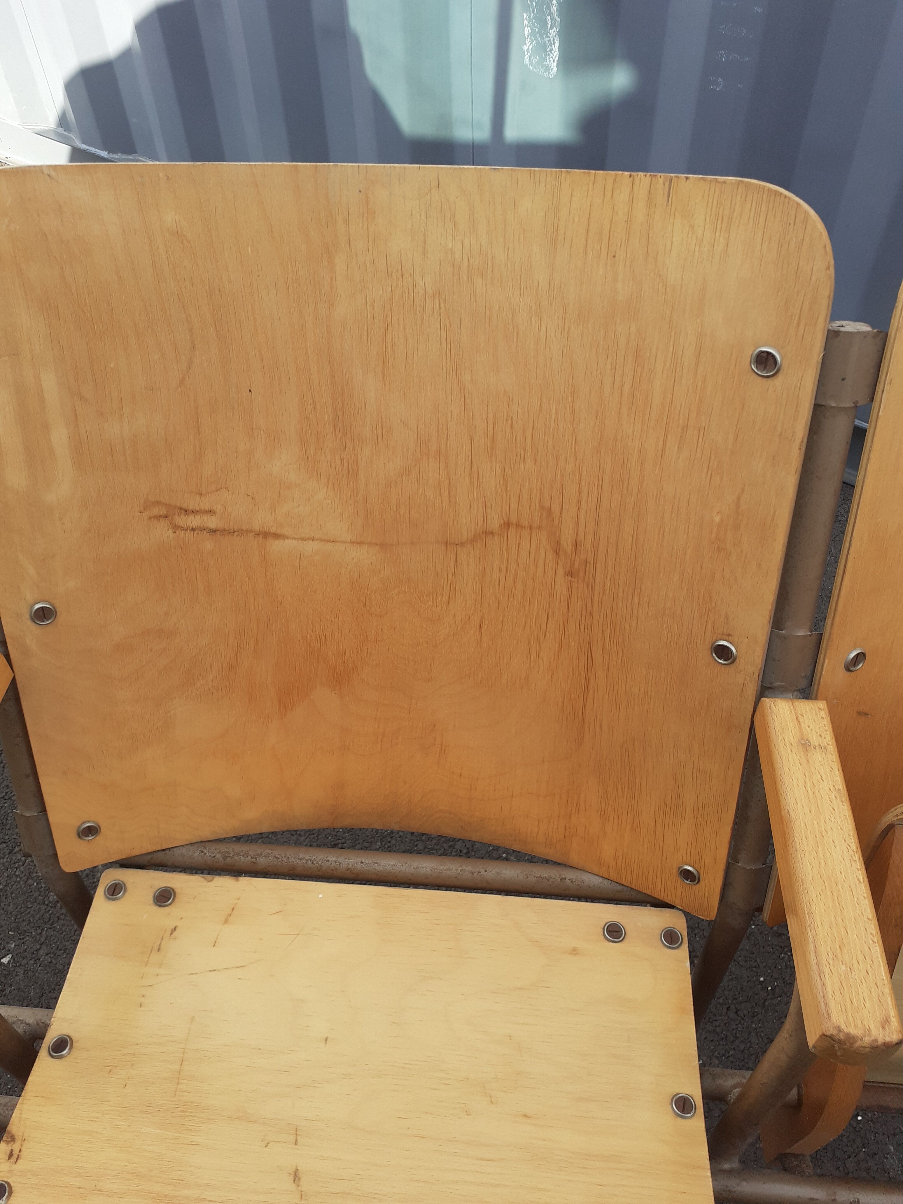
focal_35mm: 27
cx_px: 452
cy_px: 602
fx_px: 939
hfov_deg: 51.4
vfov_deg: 65.3
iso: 40
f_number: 1.9
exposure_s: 1/412
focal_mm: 3.6
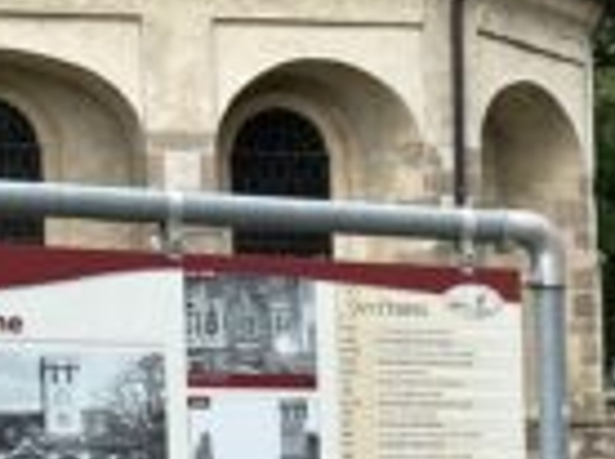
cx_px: 740
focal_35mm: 181
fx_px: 3210
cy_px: 655
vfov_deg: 8.0
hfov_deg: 10.8
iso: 64
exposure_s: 1/409
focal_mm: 6.86
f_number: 1.78
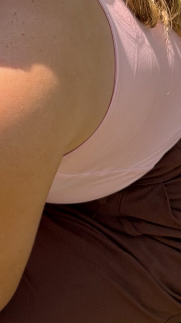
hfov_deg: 8.8
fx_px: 1152
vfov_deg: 15.8
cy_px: 64
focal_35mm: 135
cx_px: -74
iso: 64
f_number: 1.78
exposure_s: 1/3226
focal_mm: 6.76
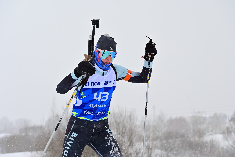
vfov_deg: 17.5
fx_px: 509
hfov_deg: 26.0
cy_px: 78
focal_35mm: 78
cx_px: 118
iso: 640
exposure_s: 1/1600
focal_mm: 78
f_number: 5
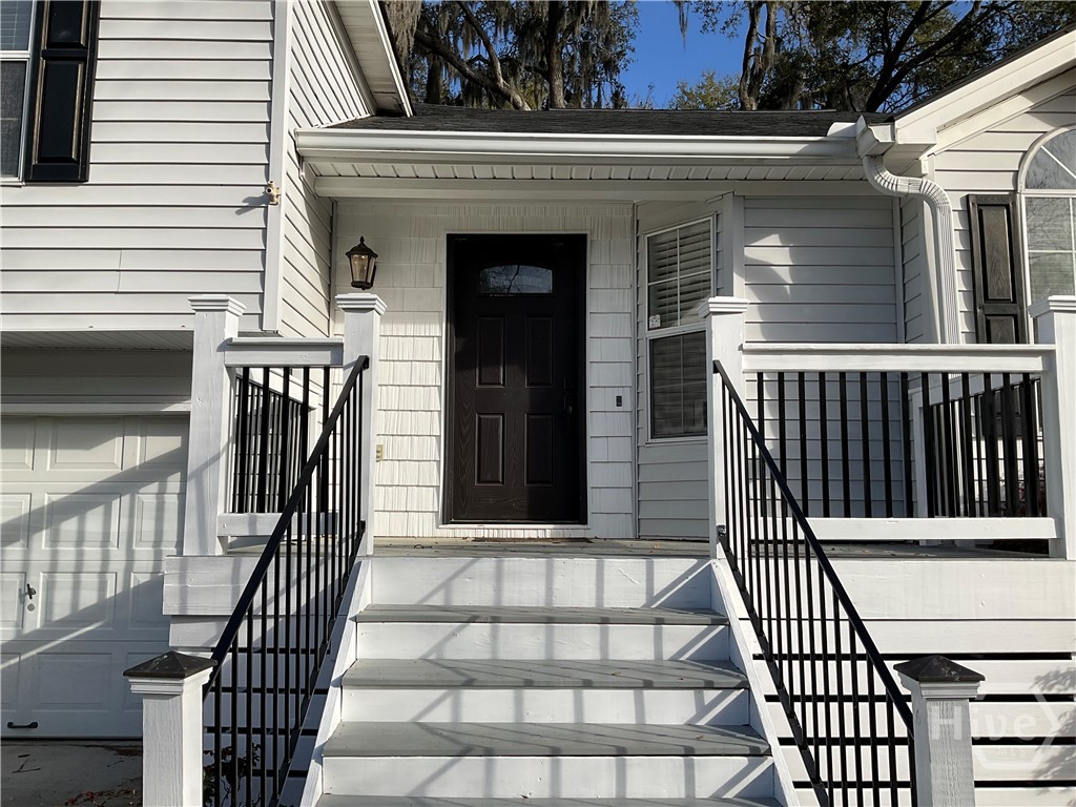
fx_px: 901
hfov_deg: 61.7
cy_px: 404
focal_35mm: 29
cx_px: 538
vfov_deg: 48.2
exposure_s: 1/1786
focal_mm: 3
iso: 16
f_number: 1.8
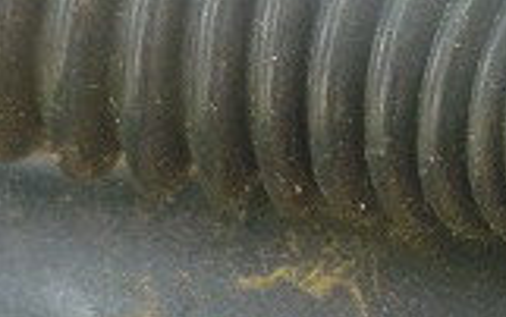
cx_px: 600
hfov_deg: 16.4
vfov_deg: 10.6
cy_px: 370
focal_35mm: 122
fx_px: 1684
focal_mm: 5.2
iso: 160
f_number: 3.3
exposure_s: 1/80
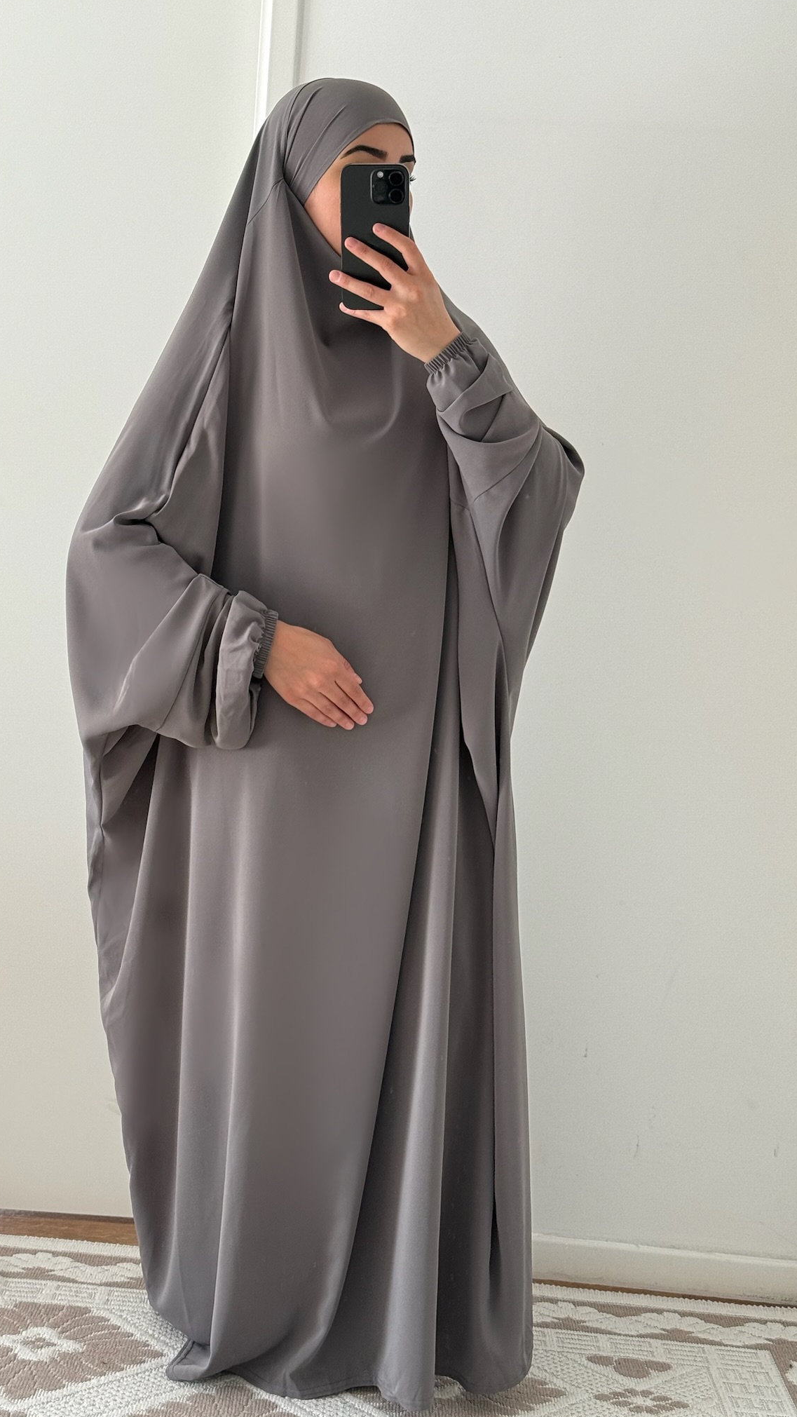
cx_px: 272
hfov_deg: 22.6
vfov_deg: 39.2
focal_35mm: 53
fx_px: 1991
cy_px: 708
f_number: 1.78
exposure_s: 1/122
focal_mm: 6.76
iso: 80
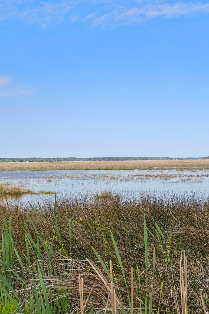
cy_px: 156
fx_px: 390
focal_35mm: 45
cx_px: 167
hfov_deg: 29.4
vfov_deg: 43.8
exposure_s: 1/500
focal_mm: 29.5
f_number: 9
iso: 320
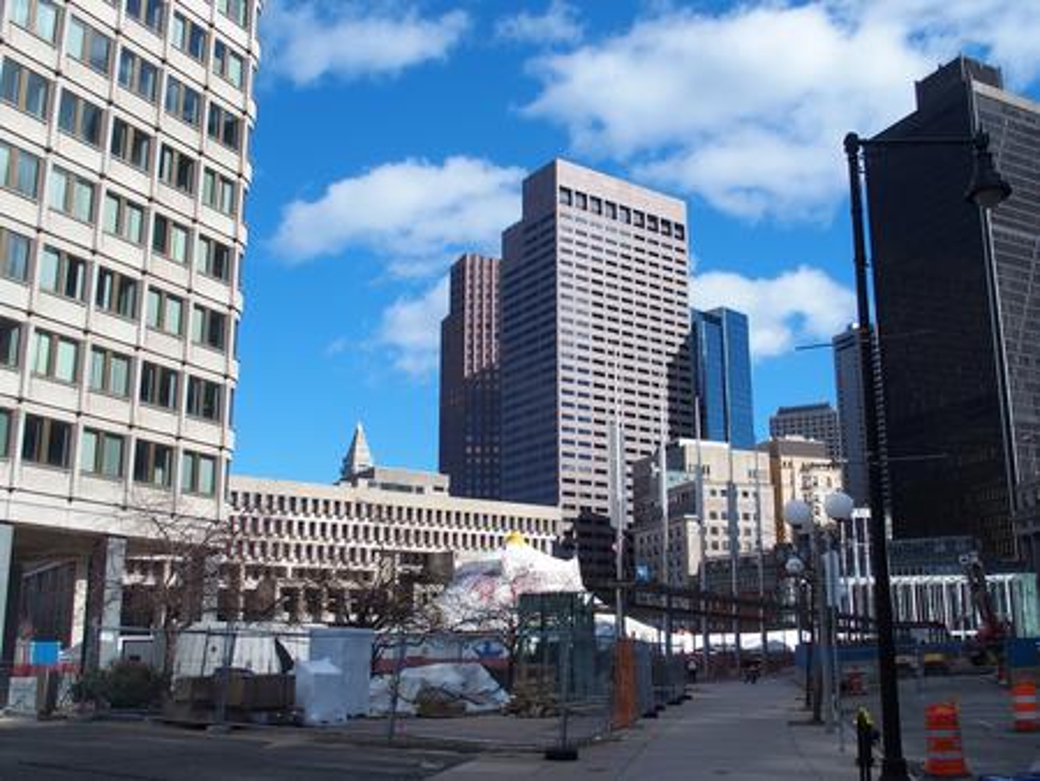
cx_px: 520
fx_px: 962
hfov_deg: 56.8
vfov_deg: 44.2
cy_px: 390
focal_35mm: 32
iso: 100
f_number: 3.5
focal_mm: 6.7
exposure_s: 1/1000
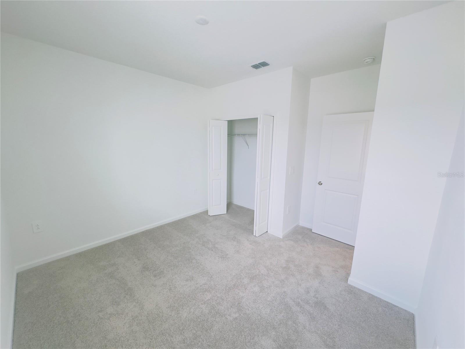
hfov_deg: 102.1
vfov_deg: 85.7
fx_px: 188
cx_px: 232
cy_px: 174
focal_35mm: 14
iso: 250
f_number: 2.2
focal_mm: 2.22
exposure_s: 1/120
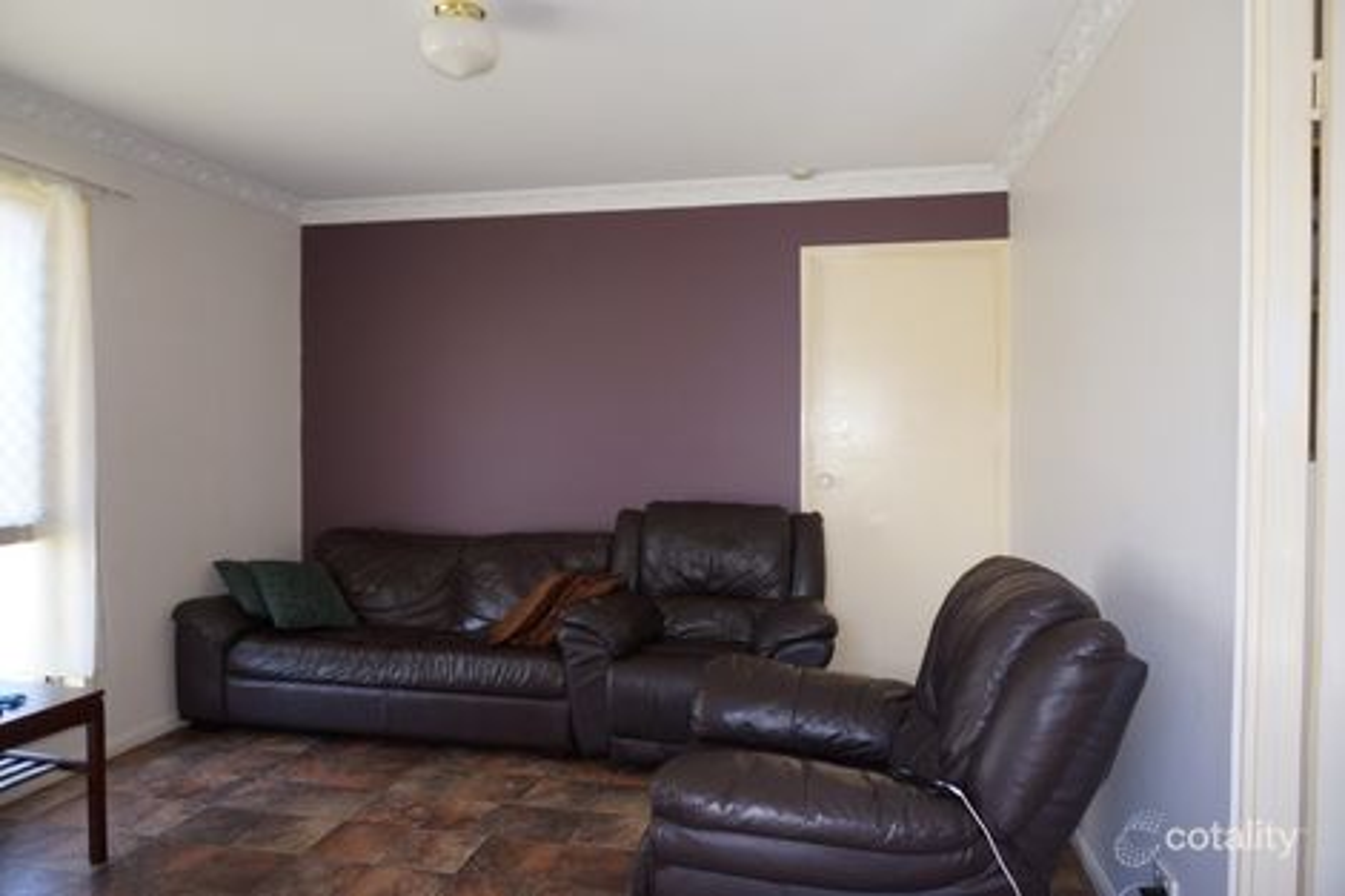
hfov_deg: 73.8
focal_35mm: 24
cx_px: 672
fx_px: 896
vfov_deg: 53.1
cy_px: 448
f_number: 4
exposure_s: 1/60
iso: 250
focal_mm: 16
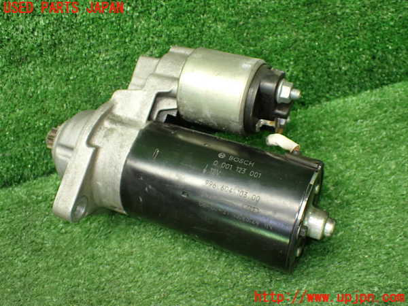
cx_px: 204
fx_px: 448
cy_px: 153
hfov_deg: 49.0
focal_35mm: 38
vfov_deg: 37.7
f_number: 2.7
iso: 800
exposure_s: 1/80
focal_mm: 6.83
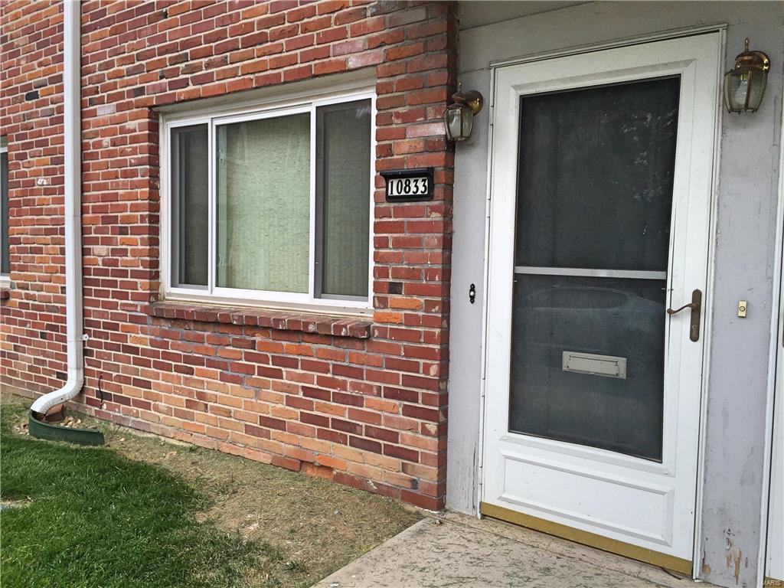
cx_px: 392
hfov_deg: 61.7
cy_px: 294
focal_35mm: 29
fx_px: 657
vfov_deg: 48.2
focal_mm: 4.15
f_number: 2.2
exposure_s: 1/682
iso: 32
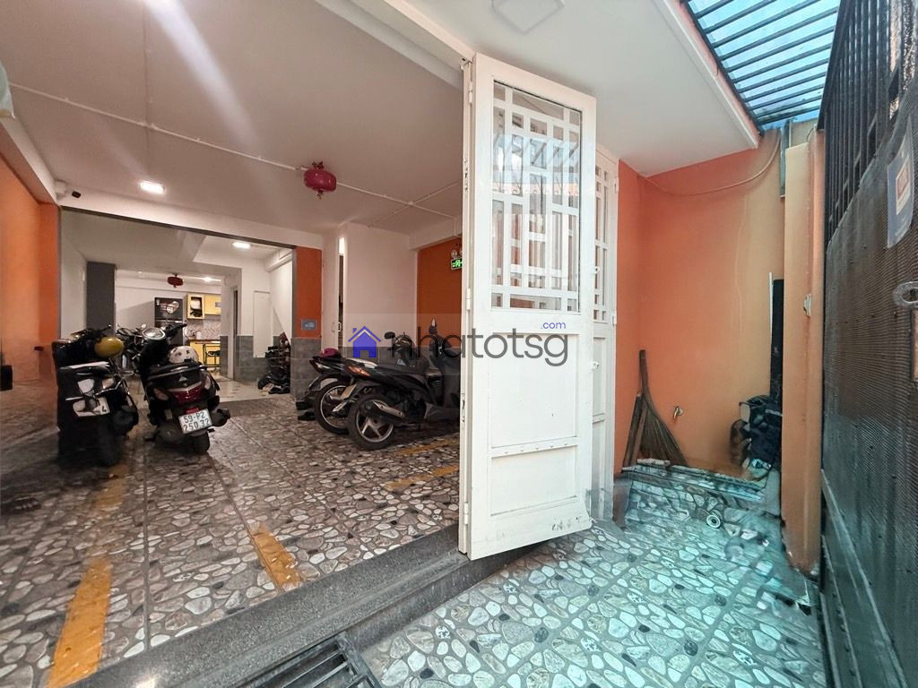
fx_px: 371
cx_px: 459
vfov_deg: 85.7
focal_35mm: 14
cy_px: 344
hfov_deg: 102.1
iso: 320
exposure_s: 1/100
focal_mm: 2.22
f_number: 2.2
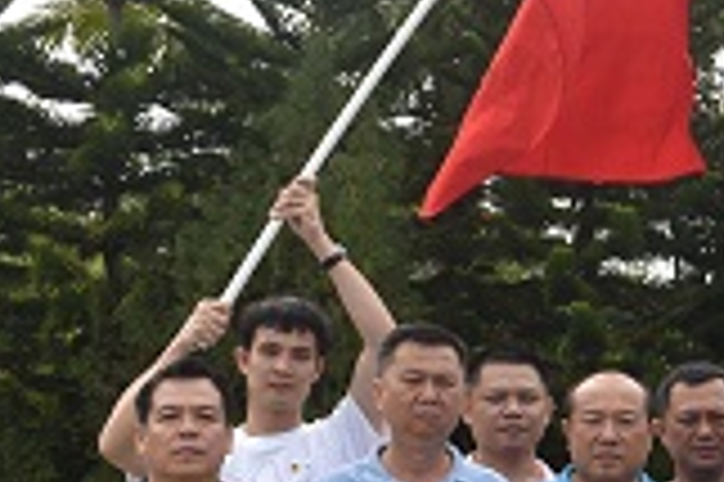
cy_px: 410
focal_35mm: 140
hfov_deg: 13.3
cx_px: 1291
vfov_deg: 9.8
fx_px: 2810
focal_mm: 25
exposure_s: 1/200
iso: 100
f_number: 7.1
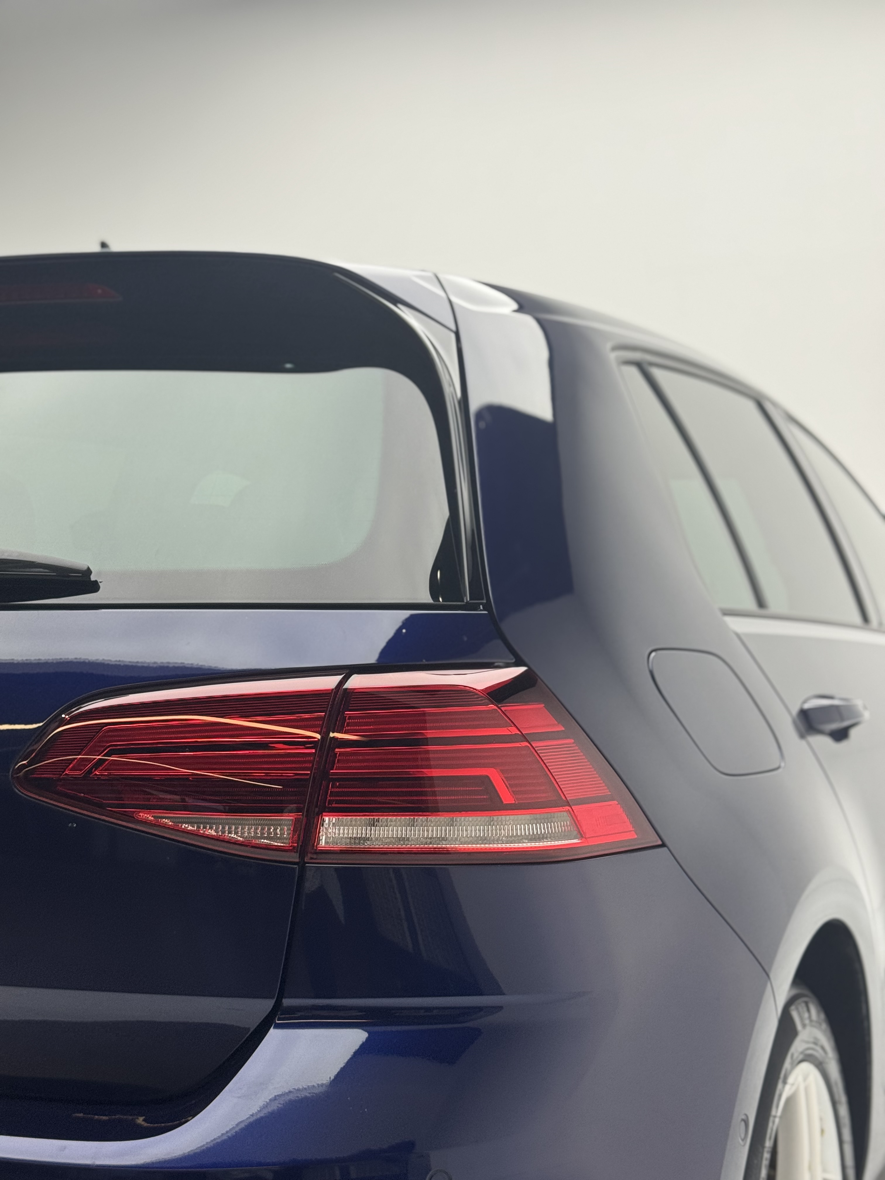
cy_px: 590
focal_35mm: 48
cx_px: 442
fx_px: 1636
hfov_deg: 30.3
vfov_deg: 39.7
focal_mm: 6.76
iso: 50
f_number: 1.78
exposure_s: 1/174
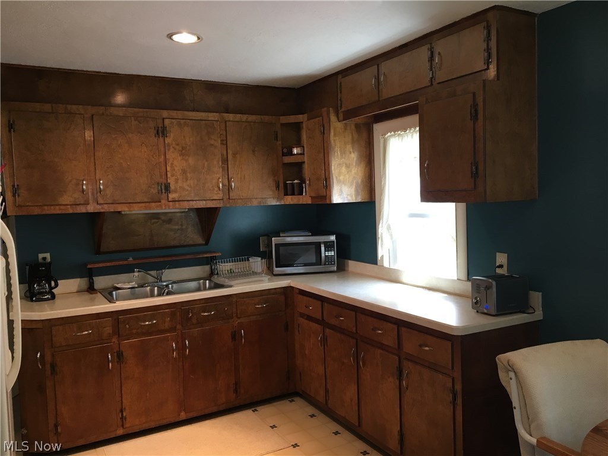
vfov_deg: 48.2
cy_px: 228
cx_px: 304
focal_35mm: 29
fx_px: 509
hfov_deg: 61.7
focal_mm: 4.15
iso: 80
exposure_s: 1/30
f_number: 2.2
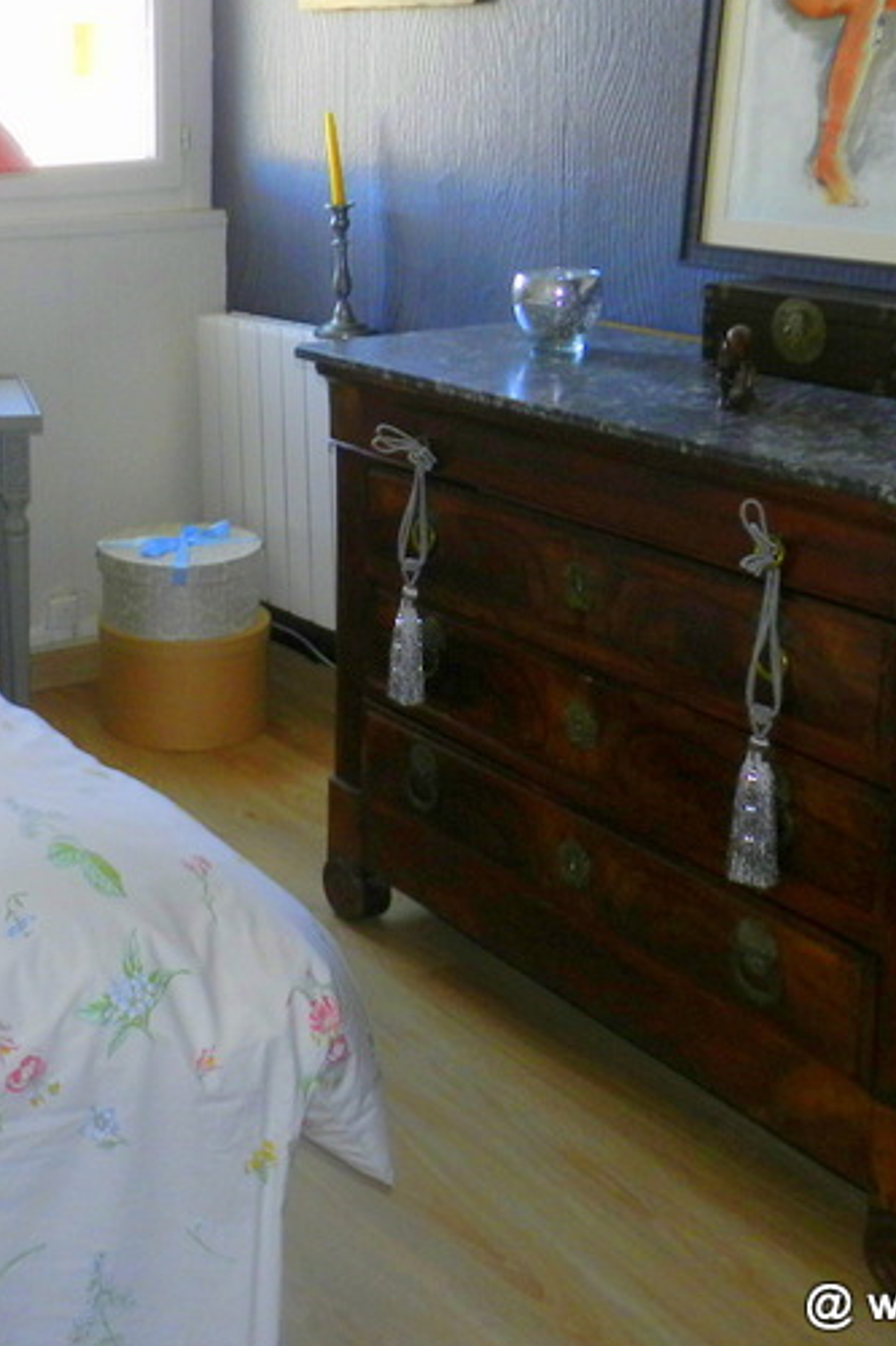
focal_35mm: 49
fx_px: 1830
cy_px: 350
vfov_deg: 39.4
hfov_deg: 26.5
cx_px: 73
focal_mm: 4
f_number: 3.4
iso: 160
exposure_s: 1/40
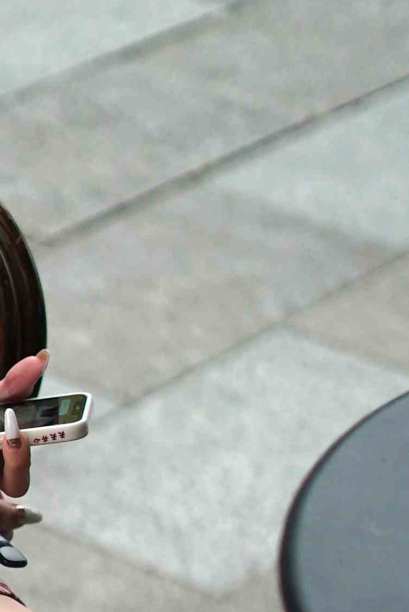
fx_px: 3184
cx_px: -98
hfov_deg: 7.3
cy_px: 887
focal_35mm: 187
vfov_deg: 10.6
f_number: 1.8
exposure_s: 1/5000
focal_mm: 50
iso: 800
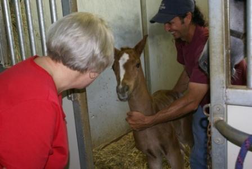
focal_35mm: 45
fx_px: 315
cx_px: 126
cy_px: 84
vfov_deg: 30.0
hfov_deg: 43.6
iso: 400
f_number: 5.6
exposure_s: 1/60
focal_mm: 30
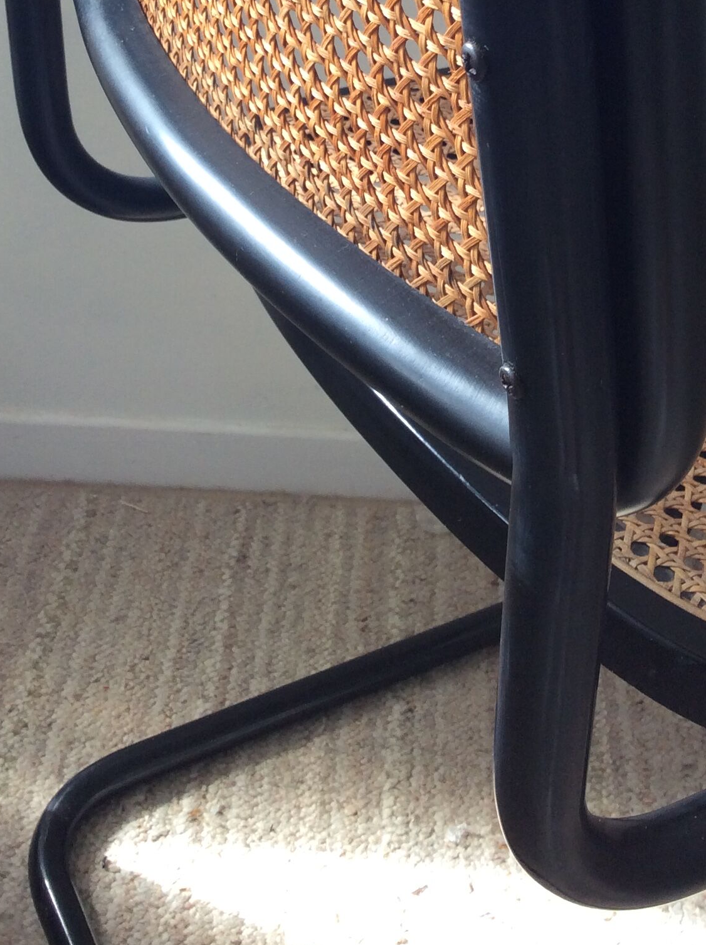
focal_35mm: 55
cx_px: 390
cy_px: 167
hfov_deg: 26.5
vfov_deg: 33.8
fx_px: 1500
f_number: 2.4
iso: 50
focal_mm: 3.3
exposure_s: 1/25
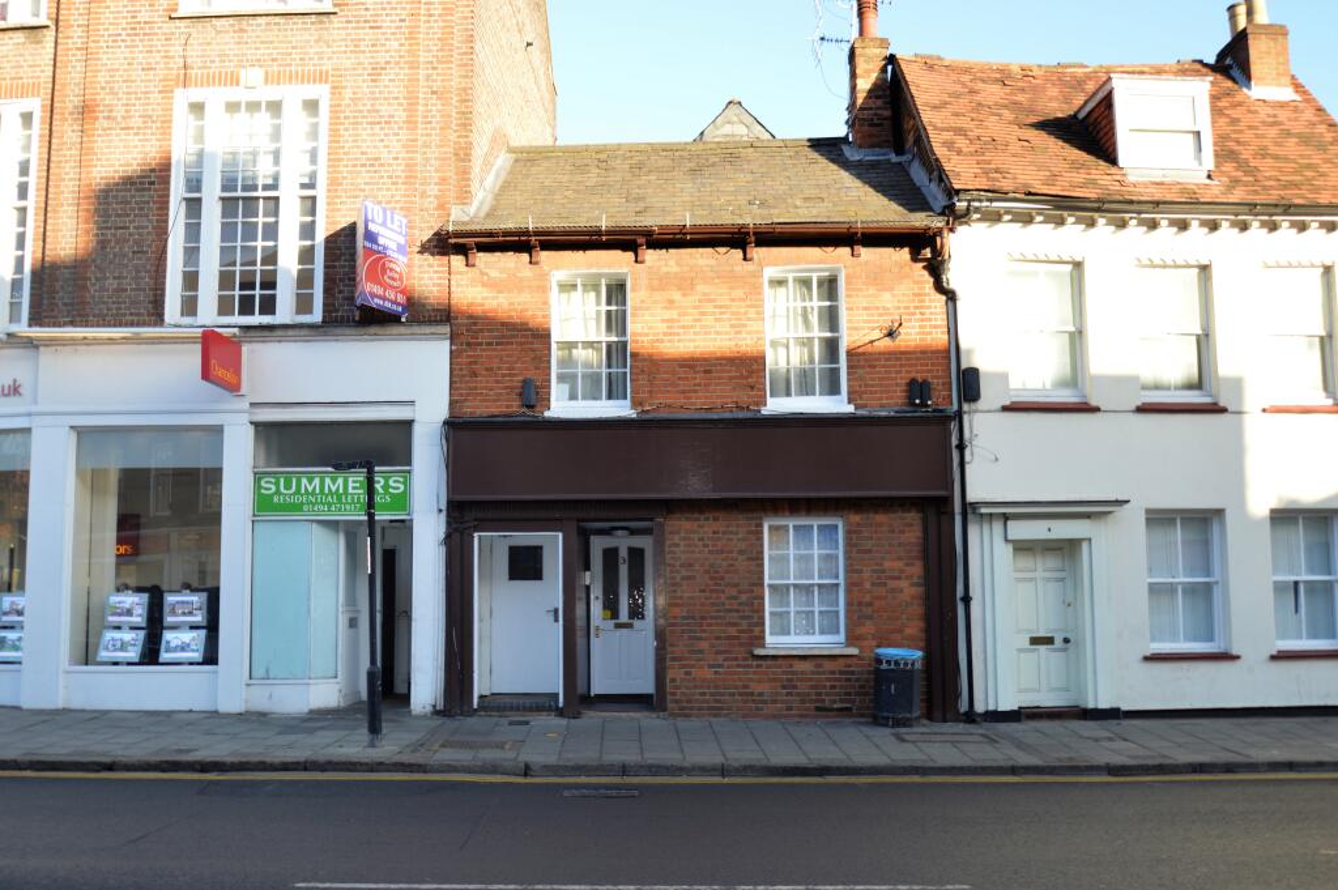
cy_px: 445
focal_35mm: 32
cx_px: 669
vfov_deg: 41.6
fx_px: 1170
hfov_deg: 59.5
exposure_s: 1/125
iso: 140
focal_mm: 21
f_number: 4.5
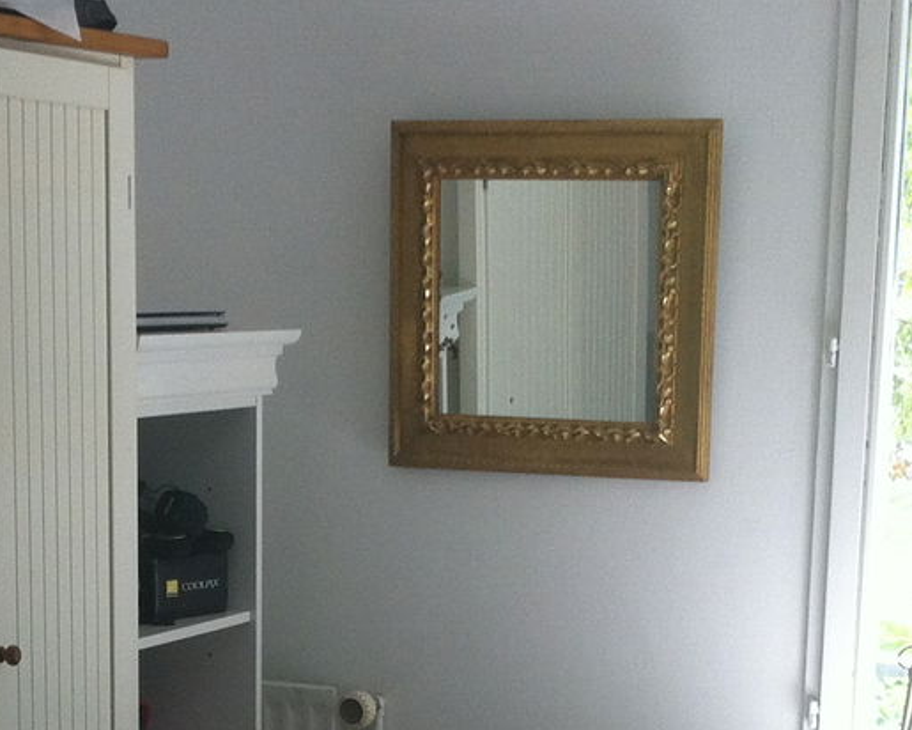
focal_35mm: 106
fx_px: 2861
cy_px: 800
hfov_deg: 18.1
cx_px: 299
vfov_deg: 14.2
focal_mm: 3.85
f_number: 2.8
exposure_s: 1/40
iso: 100
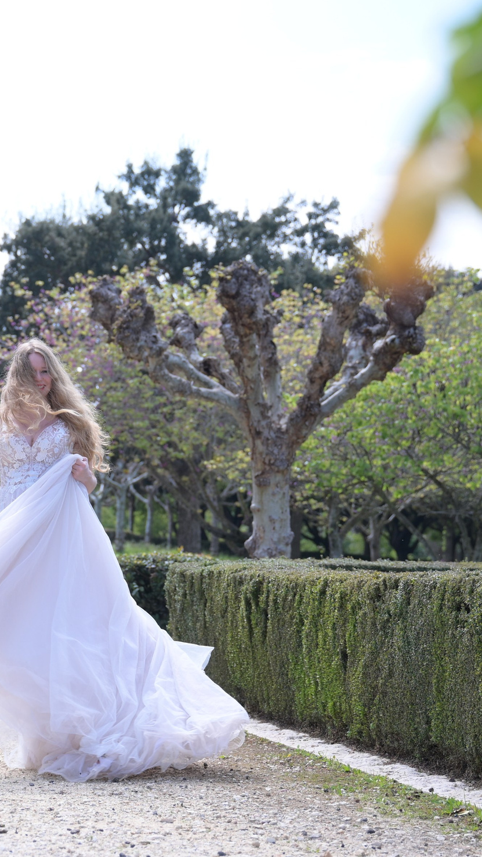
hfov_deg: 13.4
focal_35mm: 89
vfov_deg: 23.9
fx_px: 2022
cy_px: 378
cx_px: -6
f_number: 3.5
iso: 125
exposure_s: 1/800
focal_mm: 49
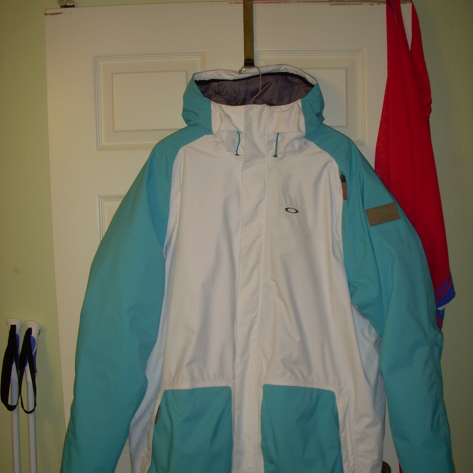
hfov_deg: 37.6
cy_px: 295
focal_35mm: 45
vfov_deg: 37.3
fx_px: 696
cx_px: 237
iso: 100
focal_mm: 6.3
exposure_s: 1/30
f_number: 3.3
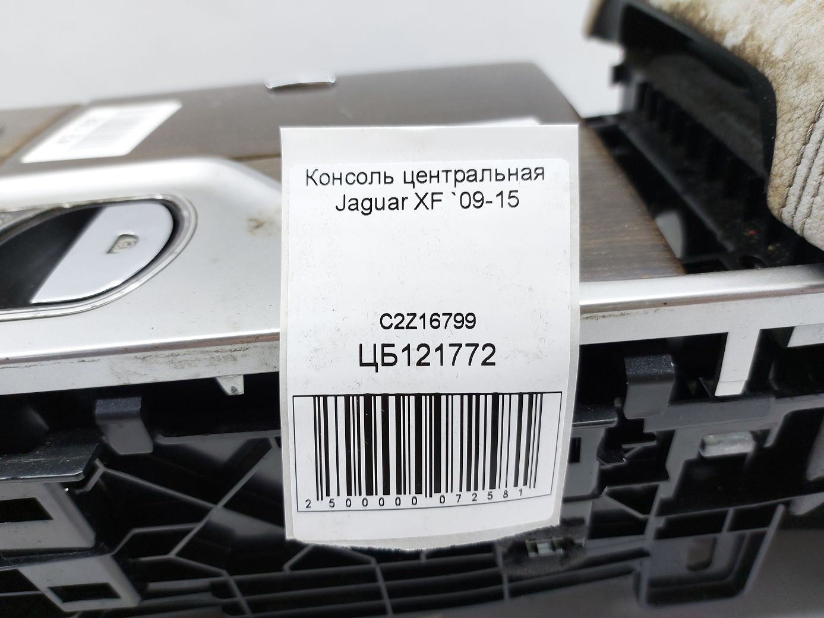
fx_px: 571
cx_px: 412
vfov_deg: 56.8
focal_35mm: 24
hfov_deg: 71.6
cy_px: 309
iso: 100
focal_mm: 5.23
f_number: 1.8
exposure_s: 1/50
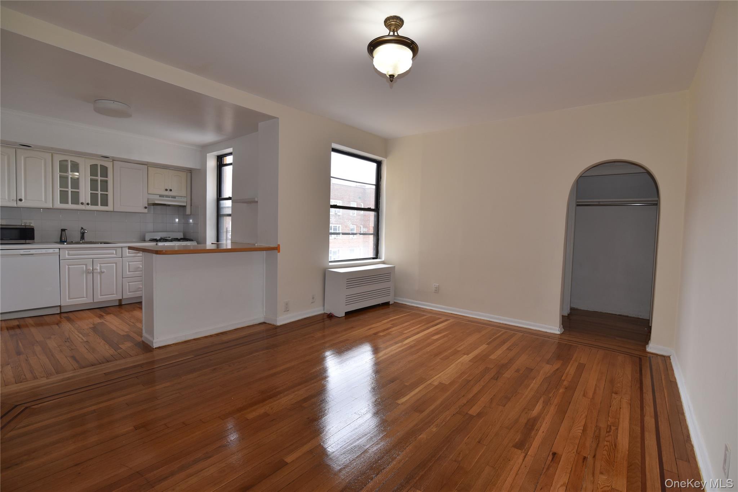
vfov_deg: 73.8
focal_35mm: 16
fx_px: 328
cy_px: 246
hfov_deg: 96.7
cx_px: 369
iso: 400
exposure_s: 1/125
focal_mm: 16
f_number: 4
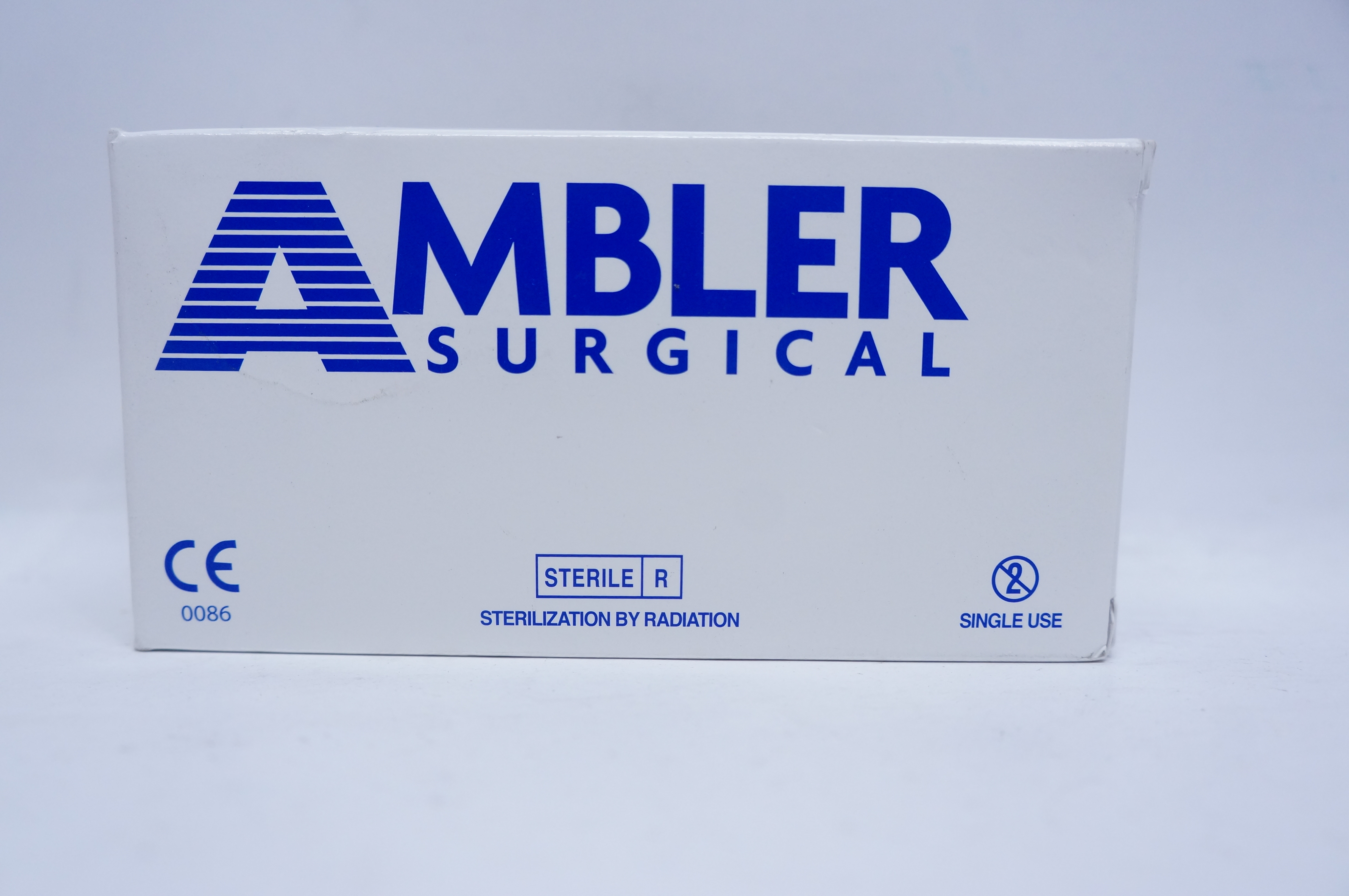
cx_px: 674
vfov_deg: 39.9
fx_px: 1235
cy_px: 448
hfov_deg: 57.3
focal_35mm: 33
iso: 800
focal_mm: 22
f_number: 4.5
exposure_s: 1/160
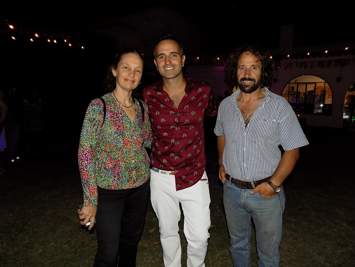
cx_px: 178
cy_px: 134
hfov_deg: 73.9
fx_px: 236
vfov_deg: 58.9
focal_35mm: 23
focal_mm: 4
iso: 200
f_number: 3.1
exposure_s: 1/30
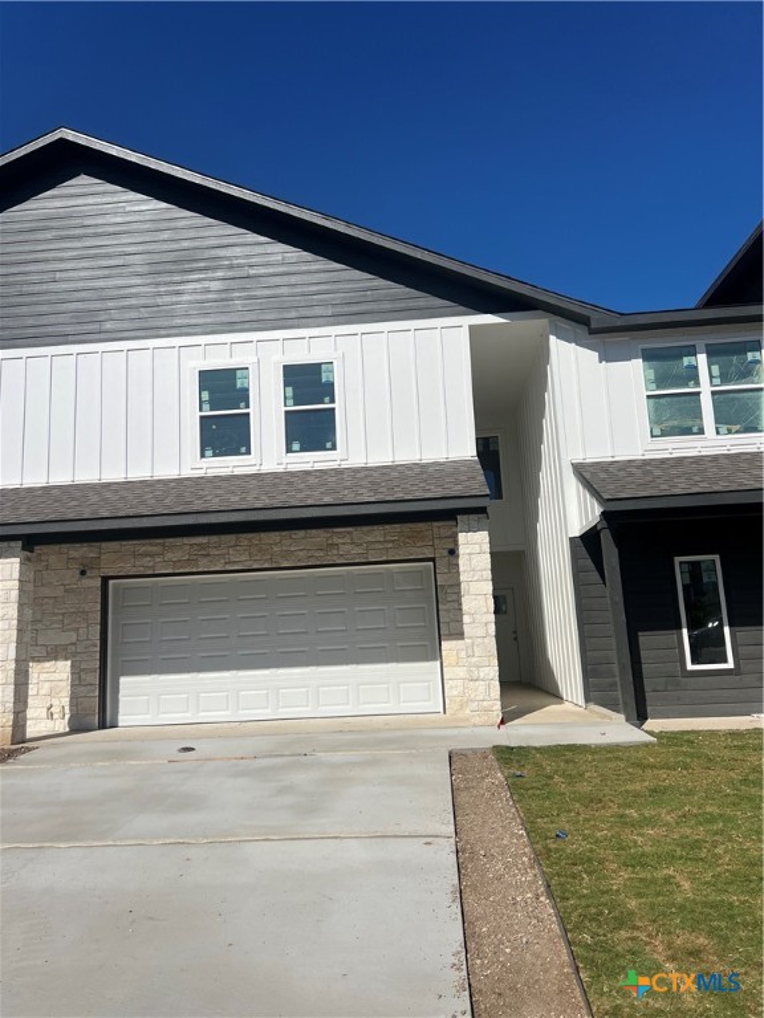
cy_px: 509
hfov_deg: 53.1
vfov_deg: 67.3
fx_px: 765
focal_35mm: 26
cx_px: 382
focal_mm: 5.7
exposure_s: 1/12658
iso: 50
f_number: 1.5
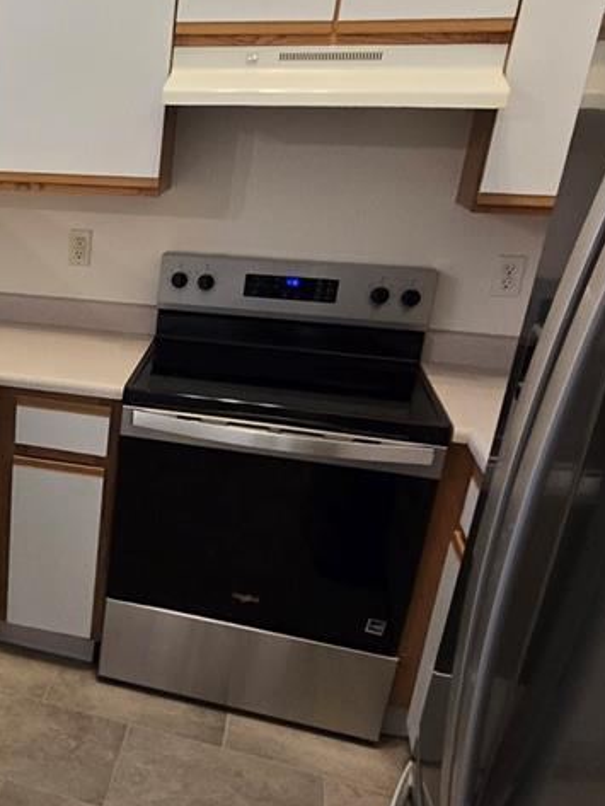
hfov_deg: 37.1
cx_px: -37
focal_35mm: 33
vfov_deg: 55.3
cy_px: 428
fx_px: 769
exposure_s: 1/60
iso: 200
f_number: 2.2
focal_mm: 2.2
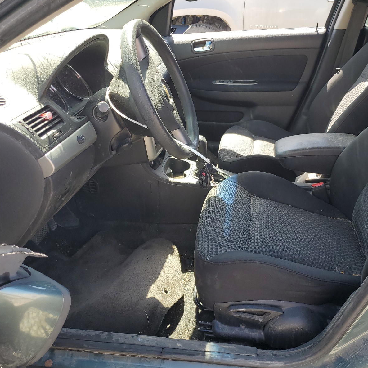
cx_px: 219
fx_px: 373
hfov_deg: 52.2
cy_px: 184
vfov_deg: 52.5
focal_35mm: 31
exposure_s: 1/385
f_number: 1.5
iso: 50
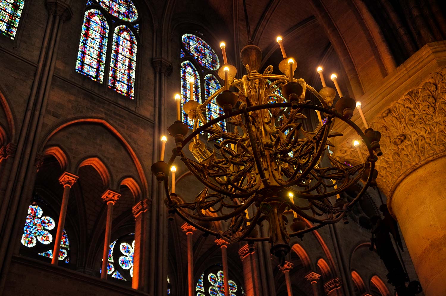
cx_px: 223
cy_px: 148
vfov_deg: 28.0
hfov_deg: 41.2
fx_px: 594
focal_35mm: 48
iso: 500
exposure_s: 1/13
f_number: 4.2
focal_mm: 32
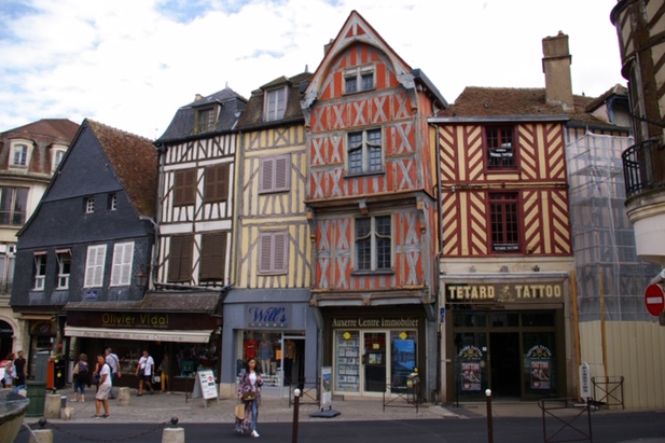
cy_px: 221
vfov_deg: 46.4
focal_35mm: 28
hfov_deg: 65.5
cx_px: 340
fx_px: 517
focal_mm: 18
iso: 200
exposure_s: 1/180
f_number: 9.5
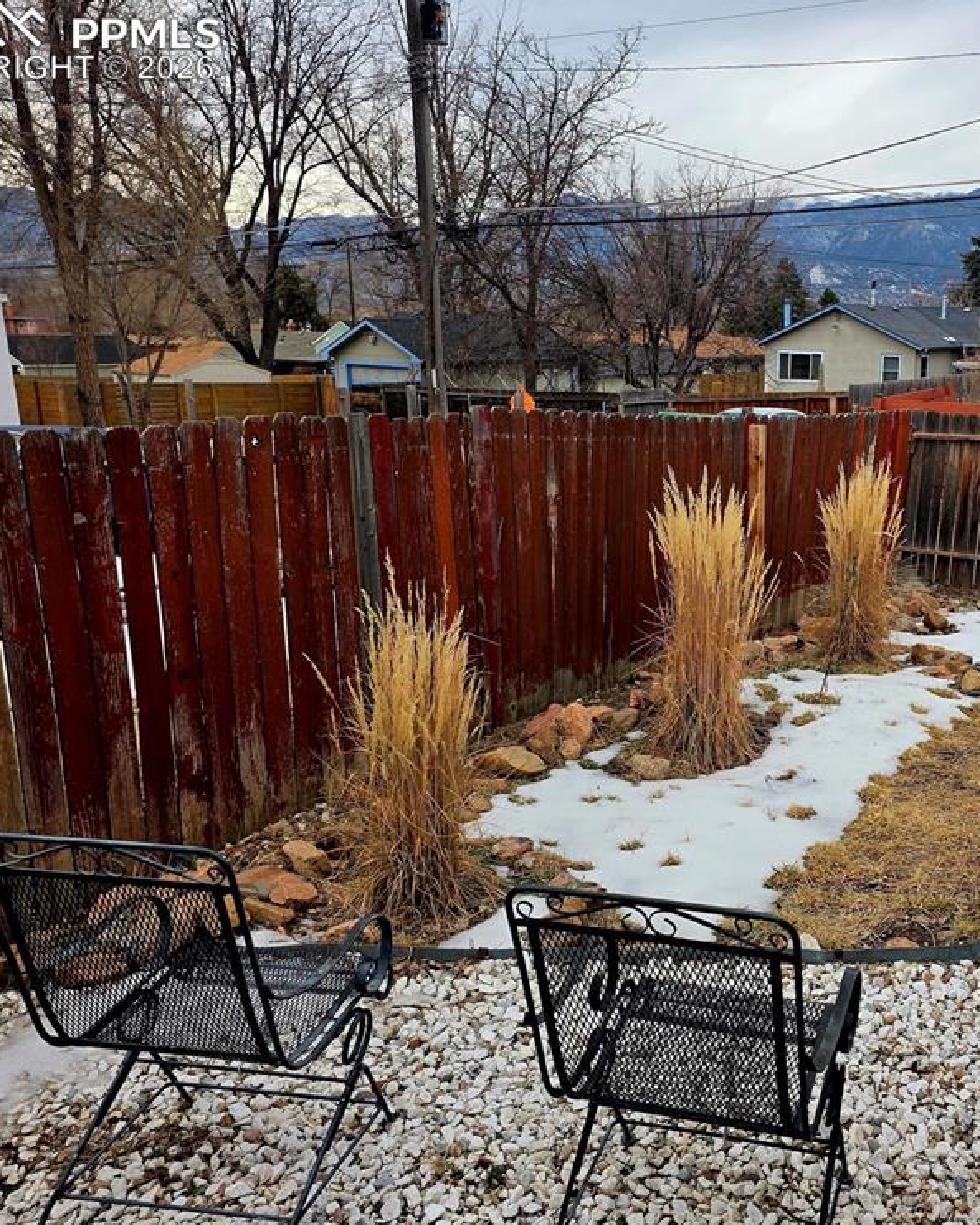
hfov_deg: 45.5
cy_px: 622
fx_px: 1124
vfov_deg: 57.2
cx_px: 735
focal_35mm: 31
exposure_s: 1/1667
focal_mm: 6.3
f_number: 1.7
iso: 80
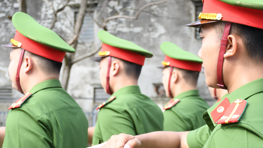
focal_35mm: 125
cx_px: 101
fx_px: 872
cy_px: 121
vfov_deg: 9.7
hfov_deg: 17.1
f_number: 5.6
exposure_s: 1/200
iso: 160
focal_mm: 40
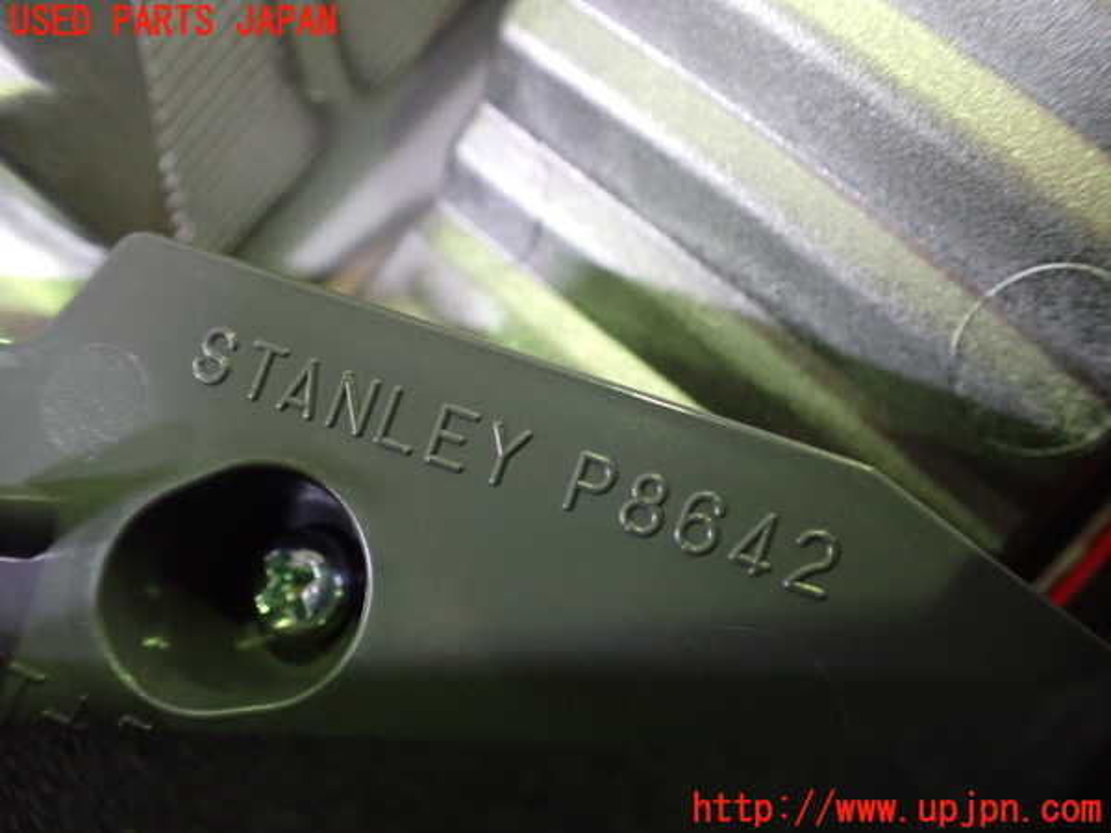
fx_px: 963
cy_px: 416
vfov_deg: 46.8
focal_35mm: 30
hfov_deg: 60.0
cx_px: 556
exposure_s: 1/30
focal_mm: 5.4
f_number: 2.3
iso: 1000
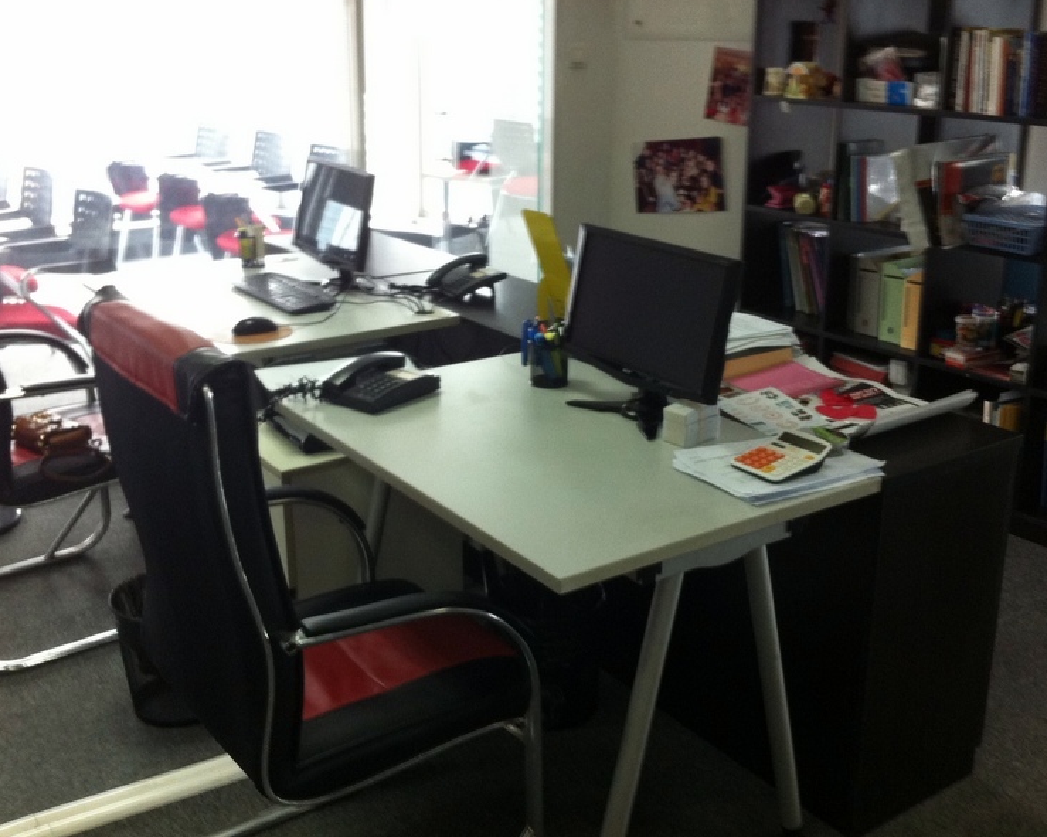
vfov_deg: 40.1
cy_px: 413
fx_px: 1146
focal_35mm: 37
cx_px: 536
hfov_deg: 49.1
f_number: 2.8
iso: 125
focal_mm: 3.85
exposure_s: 1/15
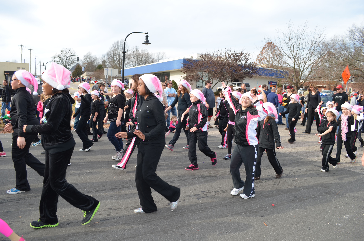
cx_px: 182
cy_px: 120
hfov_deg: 67.5
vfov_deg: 47.7
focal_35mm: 27
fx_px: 272
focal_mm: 18
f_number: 5.6
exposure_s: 1/200
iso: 100
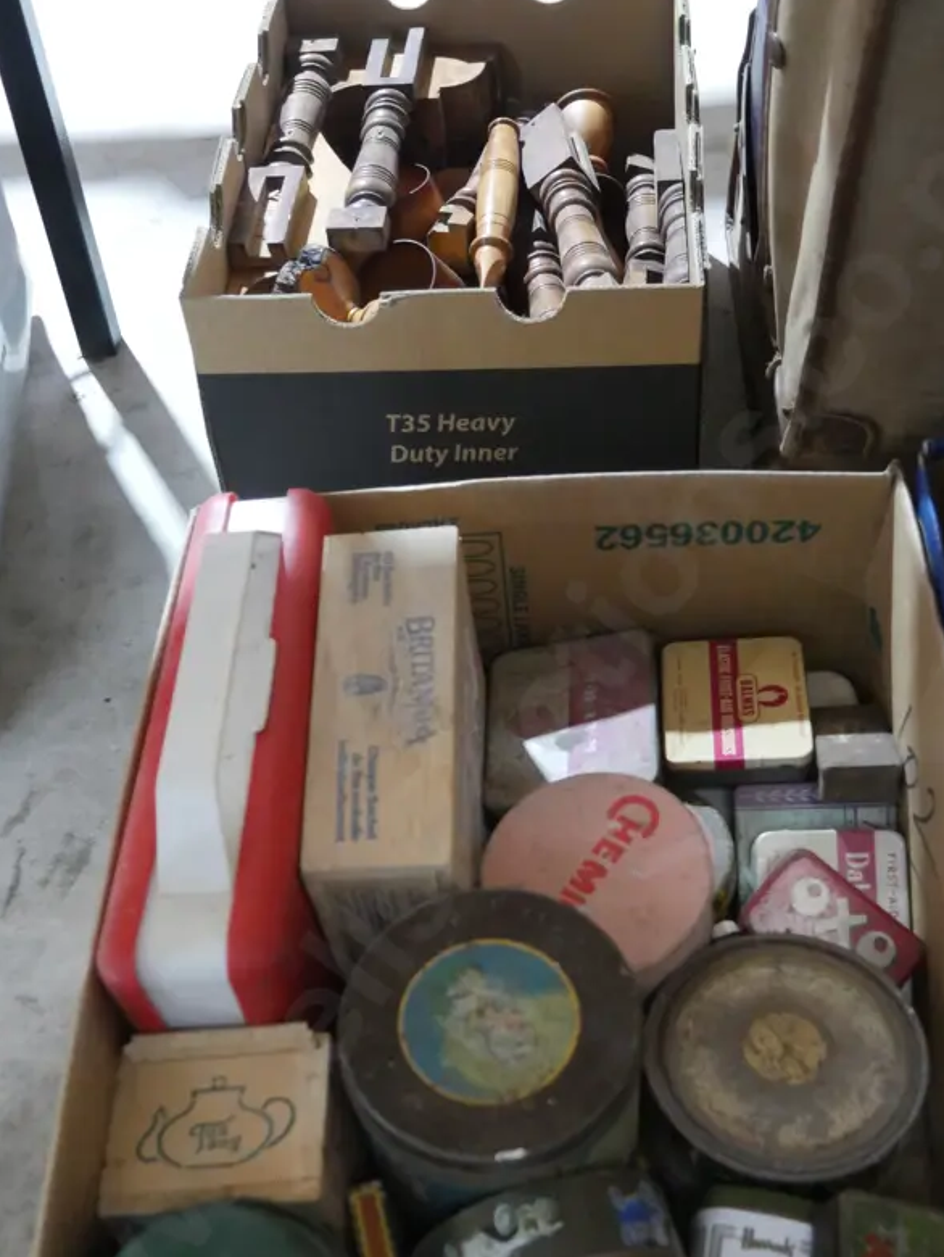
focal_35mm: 42
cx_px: 515
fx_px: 1525
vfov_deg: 44.5
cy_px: 767
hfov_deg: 34.4
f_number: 3.6
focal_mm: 16
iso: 3200
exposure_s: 1/50
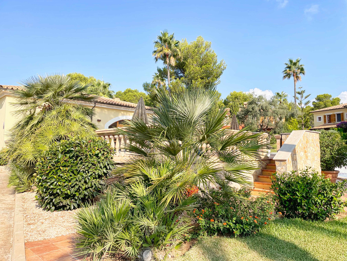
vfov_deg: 53.1
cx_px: 174
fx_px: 261
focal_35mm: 26
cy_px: 130
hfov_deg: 67.3
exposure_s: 1/3610
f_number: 1.6
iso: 50
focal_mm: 4.2
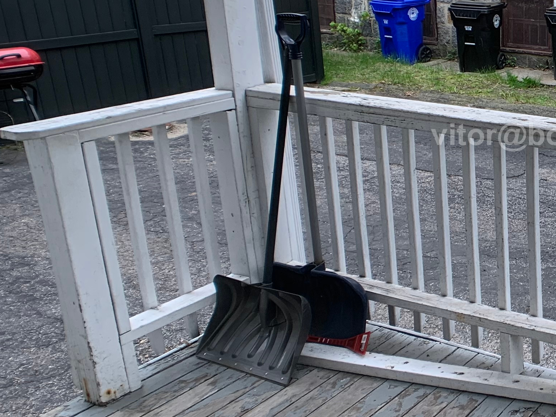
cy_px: 137
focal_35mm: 68
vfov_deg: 21.5
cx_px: 644
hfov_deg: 25.9
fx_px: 1092
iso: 32
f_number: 1.8
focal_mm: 4.25
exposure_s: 1/121
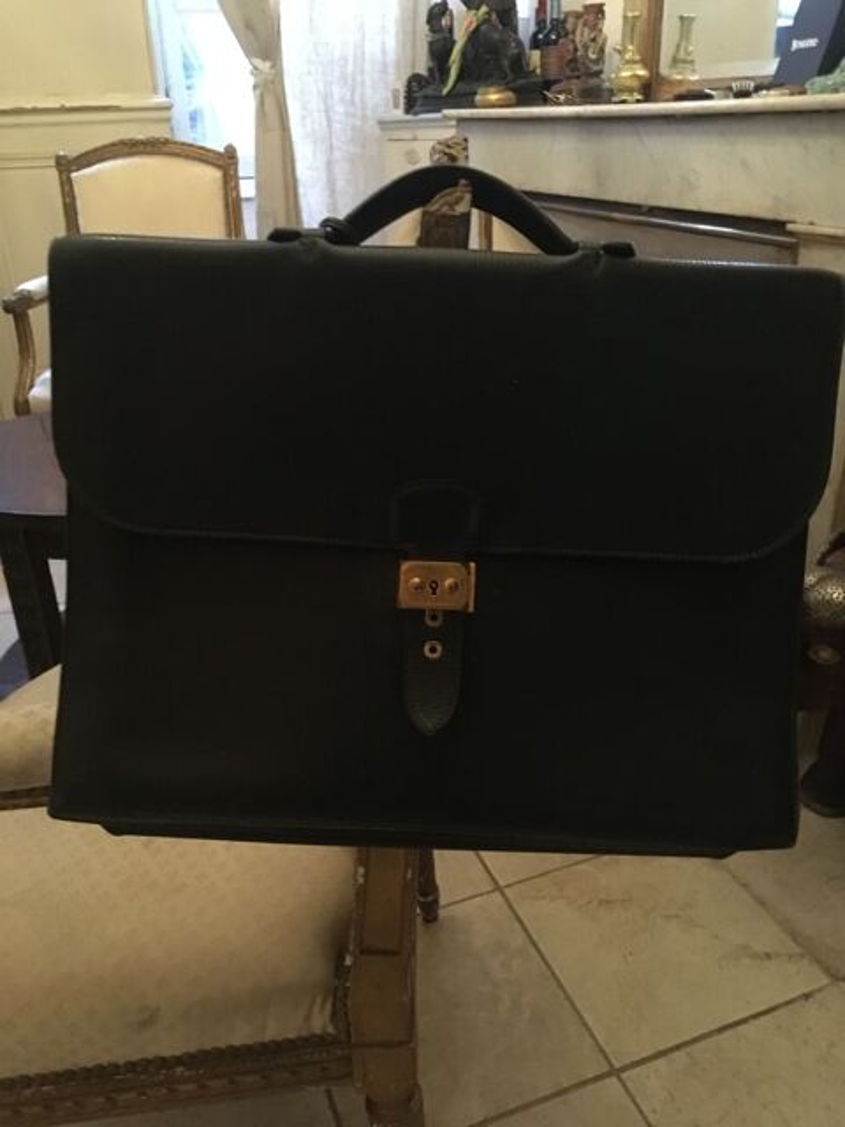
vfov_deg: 61.7
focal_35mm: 29
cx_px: 422
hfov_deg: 48.2
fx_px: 944
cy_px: 564
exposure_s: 1/17
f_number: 2.2
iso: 800
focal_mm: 4.15
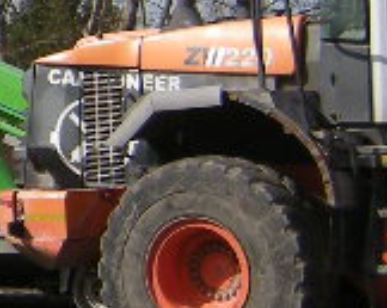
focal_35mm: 173
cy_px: -88
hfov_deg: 10.1
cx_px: -468
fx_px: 1978
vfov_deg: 8.8
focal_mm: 4.7
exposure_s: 1/274
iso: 64
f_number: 5.6
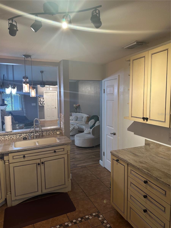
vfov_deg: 71.6
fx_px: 158
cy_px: 114
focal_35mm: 24
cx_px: 86
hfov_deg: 56.8
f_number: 1.78
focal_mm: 6.86
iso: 125
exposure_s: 1/60
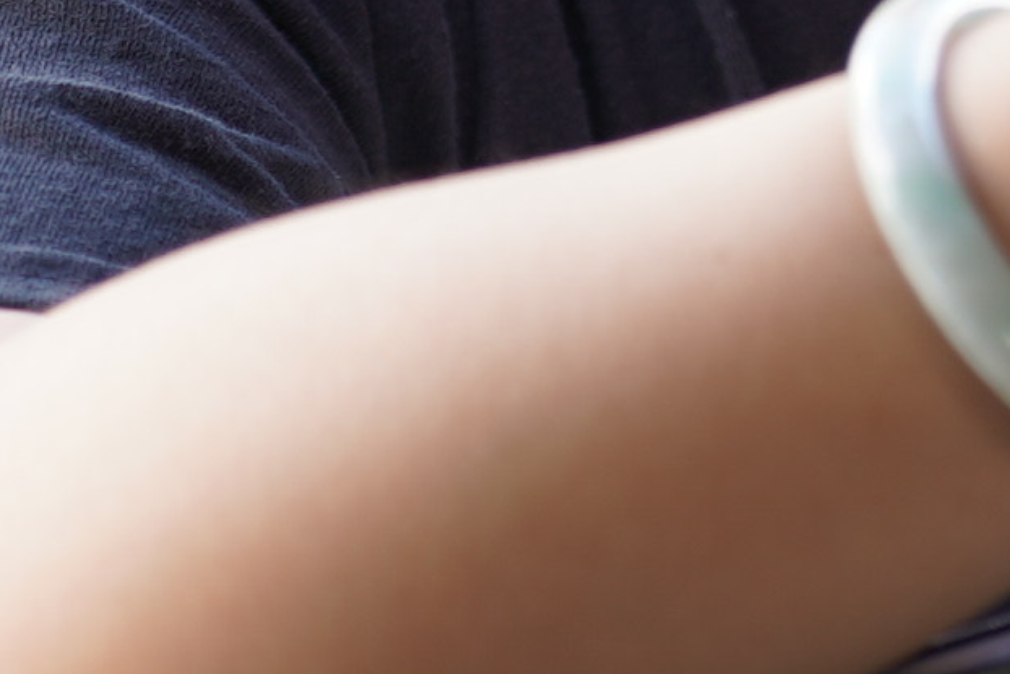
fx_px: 7632
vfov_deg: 5.0
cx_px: 1900
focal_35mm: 272
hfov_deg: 7.3
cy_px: -677
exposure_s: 1/100
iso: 100
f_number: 2.8
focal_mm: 43
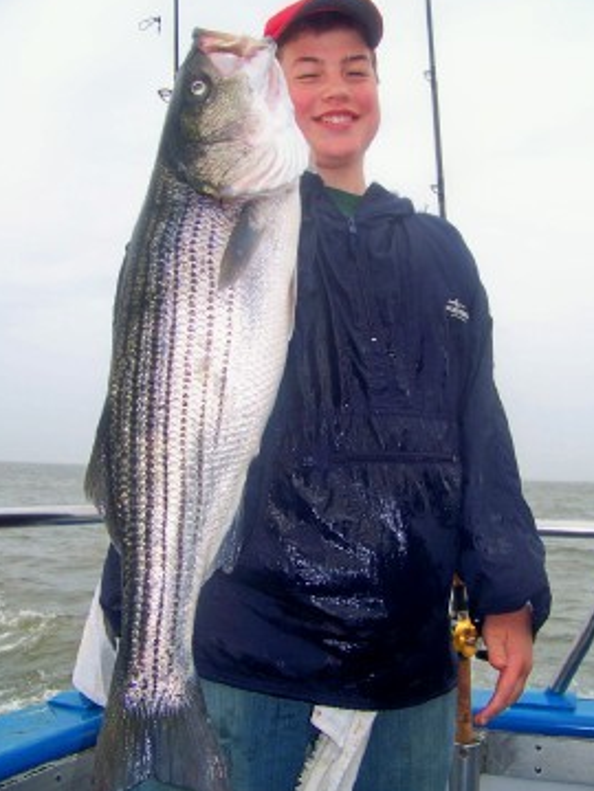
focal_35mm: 40
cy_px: 376
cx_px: 317
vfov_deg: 46.8
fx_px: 915
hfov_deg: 35.9
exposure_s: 1/800
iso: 64
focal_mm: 5.85
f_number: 2.8
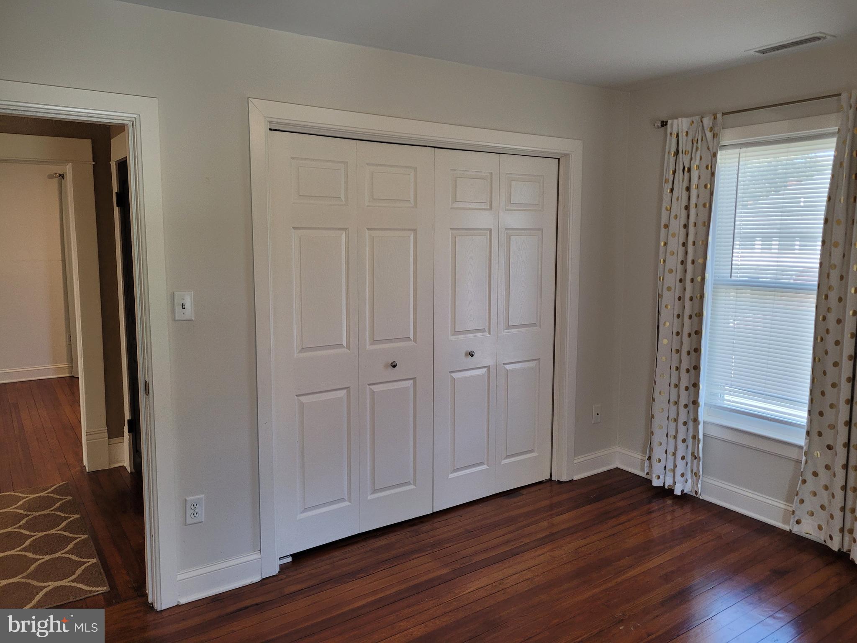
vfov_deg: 53.1
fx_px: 644
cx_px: 428
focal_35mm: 26
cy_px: 322
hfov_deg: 67.3
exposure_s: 1/120
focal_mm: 5.4
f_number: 1.8
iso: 125
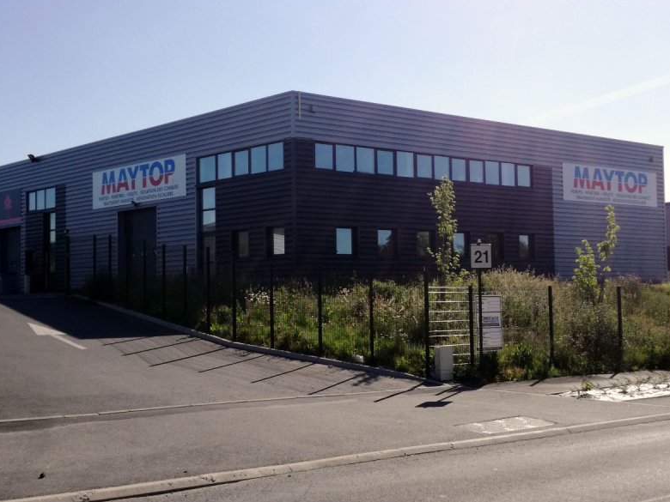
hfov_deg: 46.8
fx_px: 774
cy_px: 251
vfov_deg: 36.0
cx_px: 339
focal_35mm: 40
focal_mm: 3.8
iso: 50
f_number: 2
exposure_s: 1/2188
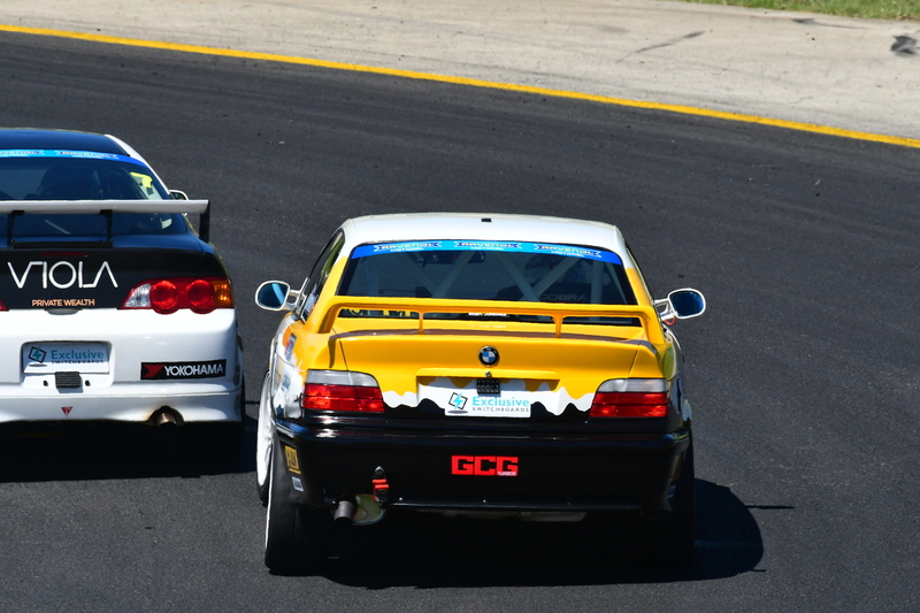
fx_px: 19161
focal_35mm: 750
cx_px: 460
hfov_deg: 2.8
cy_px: 306
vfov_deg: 1.8
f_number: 13
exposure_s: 1/640
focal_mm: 500
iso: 500
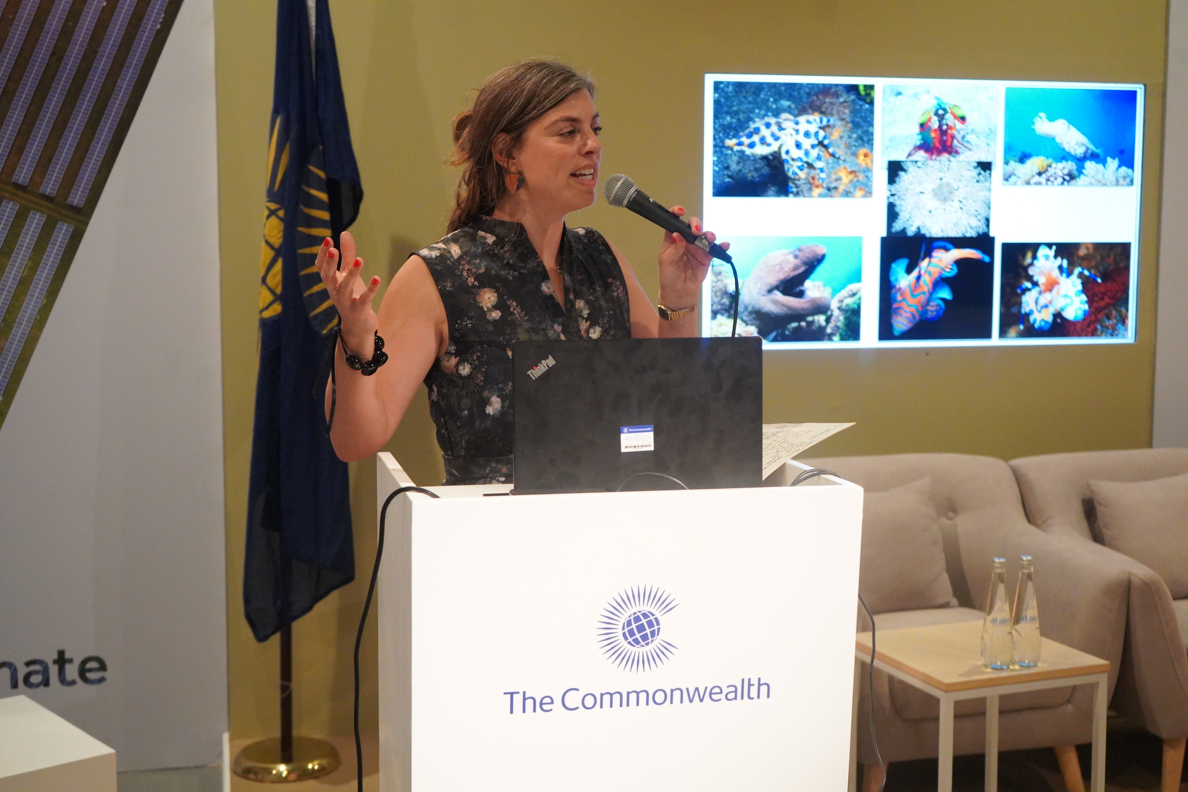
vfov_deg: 29.9
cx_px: 594
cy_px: 396
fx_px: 1485
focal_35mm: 45
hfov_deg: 43.6
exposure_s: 1/160
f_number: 5
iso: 12800
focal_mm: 45
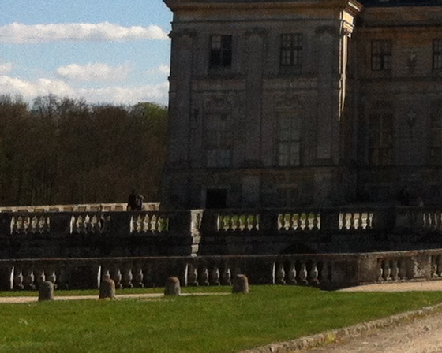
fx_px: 2067
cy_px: -161
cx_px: 693
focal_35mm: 158
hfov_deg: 11.6
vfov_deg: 9.5
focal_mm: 3.85
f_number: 2.8
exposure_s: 1/2514
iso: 80
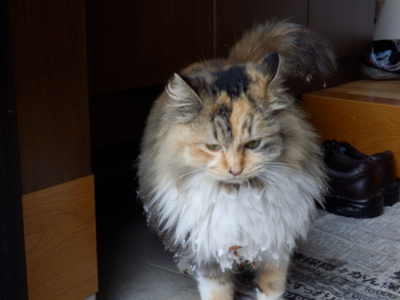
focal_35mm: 49
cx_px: 200
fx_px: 566
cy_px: 150
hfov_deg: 38.9
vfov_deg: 29.7
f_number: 4
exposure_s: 1/80
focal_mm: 8.9
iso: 400
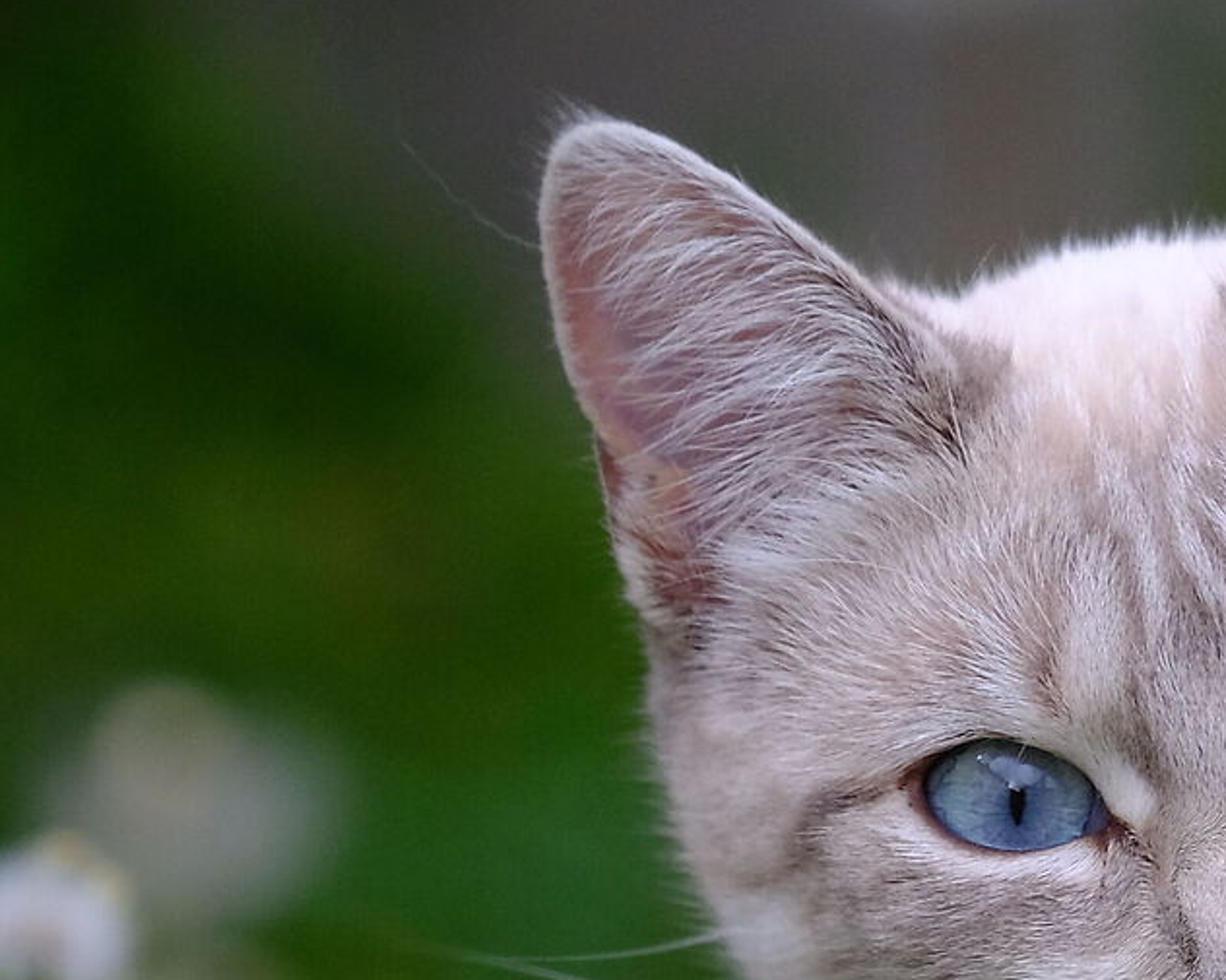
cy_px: 920
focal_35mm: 970
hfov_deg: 2.0
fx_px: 35180
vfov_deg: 1.6
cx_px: 1113
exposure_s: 1/200
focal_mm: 181.1
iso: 800
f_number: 4.7
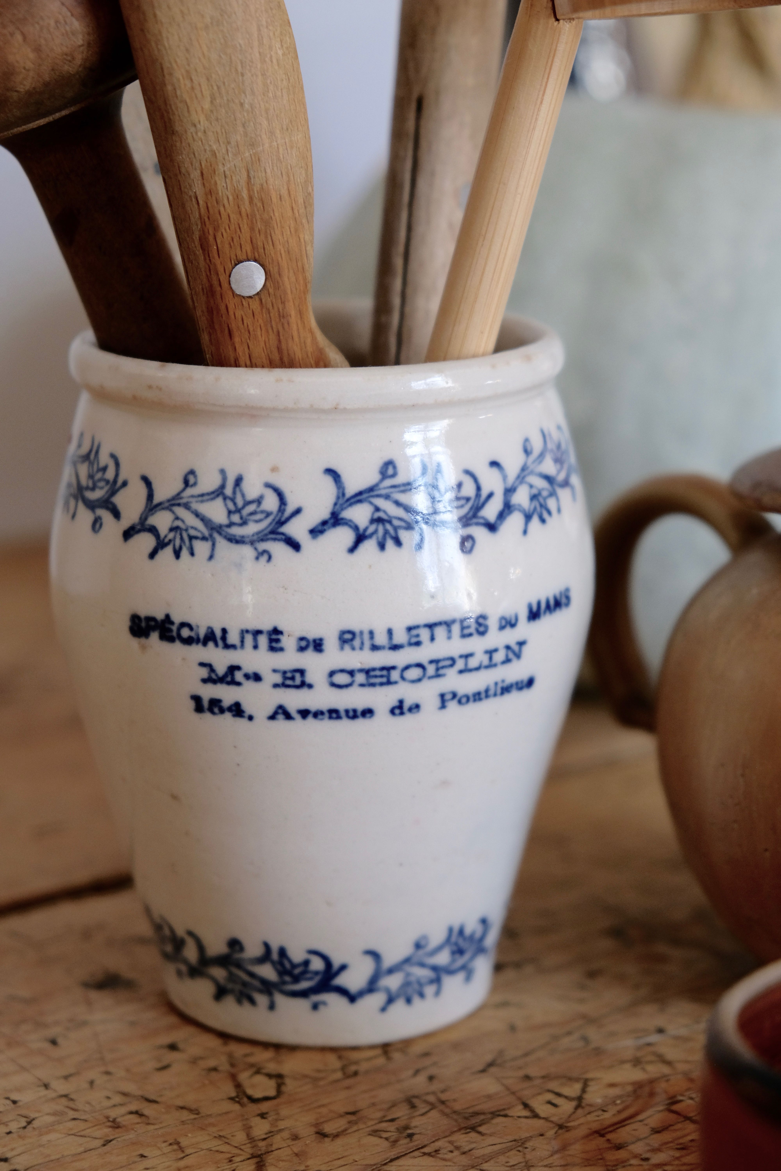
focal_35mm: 76
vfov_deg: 26.7
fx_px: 2473
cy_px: 586
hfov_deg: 17.9
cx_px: 390
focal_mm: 50.5
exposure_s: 1/90
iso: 800
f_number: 4
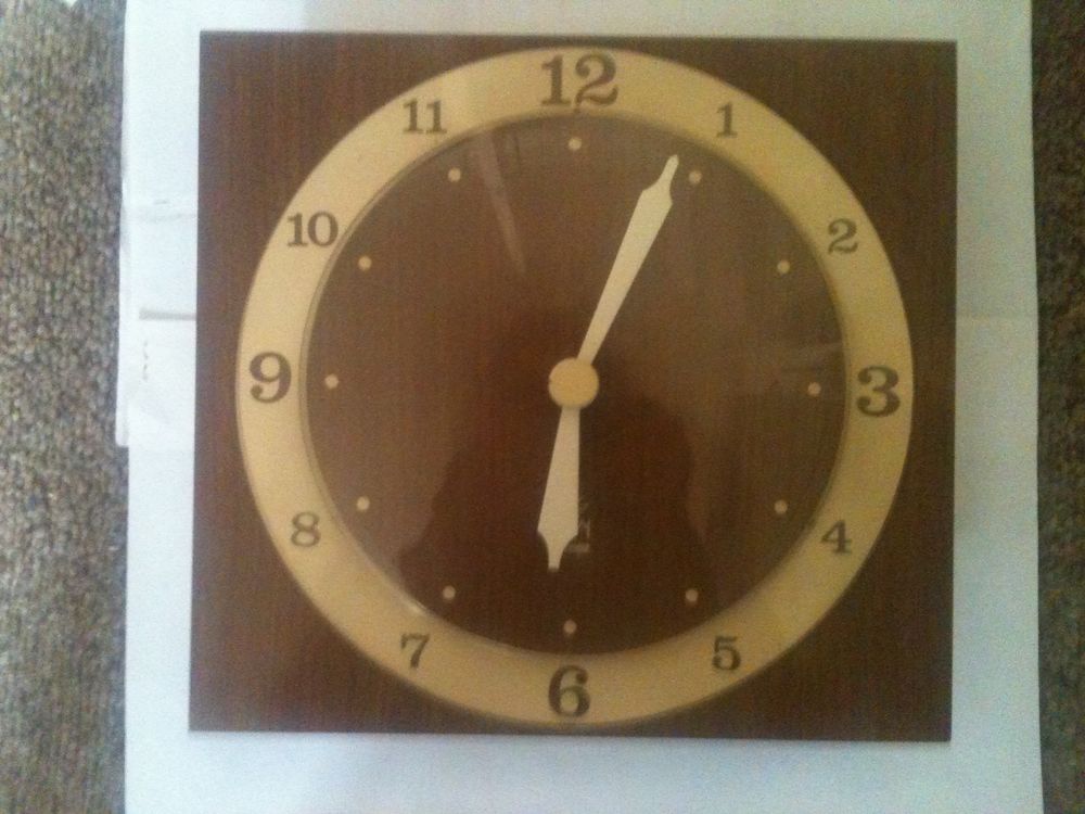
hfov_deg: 52.6
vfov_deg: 40.7
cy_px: 407
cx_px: 542
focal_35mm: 35
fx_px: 1097
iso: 640
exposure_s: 1/11
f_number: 2.8
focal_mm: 3.85
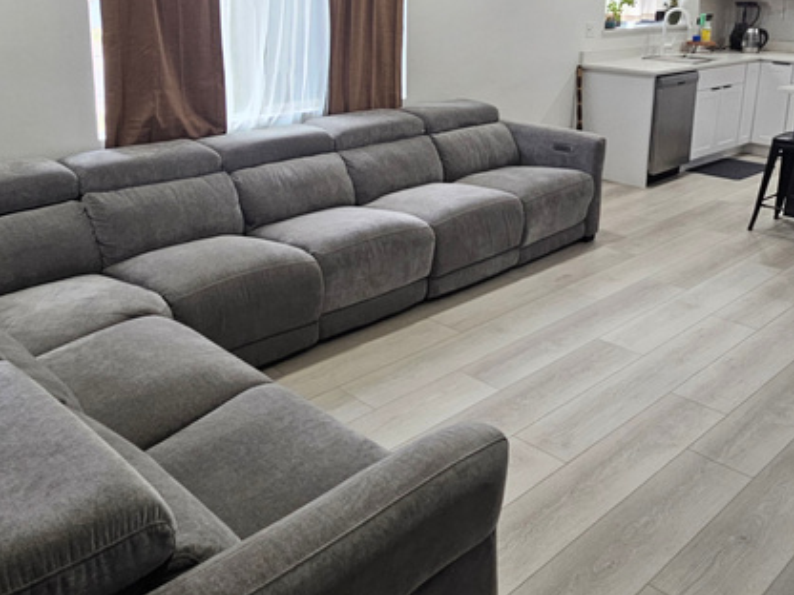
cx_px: 395
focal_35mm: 32
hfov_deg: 56.8
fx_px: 734
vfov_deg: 43.1
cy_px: 166
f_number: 2.2
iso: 125
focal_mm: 2.2
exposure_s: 1/60
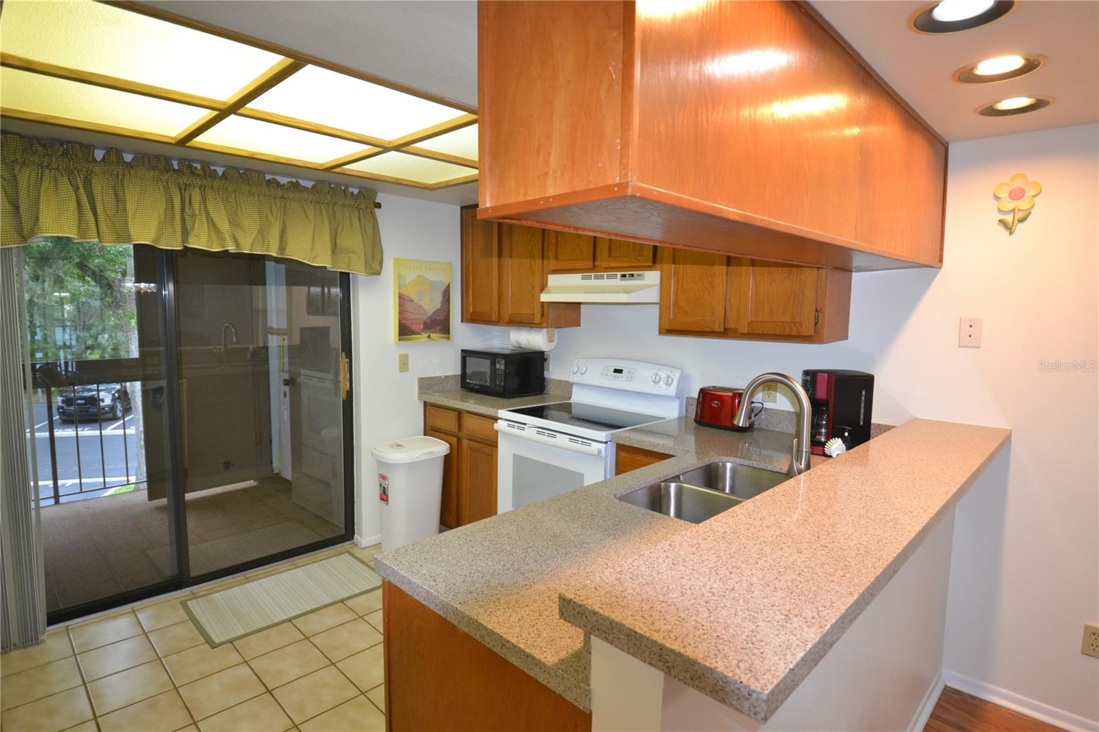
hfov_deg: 90.0
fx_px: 549
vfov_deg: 67.4
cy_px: 366
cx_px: 550
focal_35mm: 18
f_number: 3.8
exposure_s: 1/60
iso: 720
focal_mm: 12
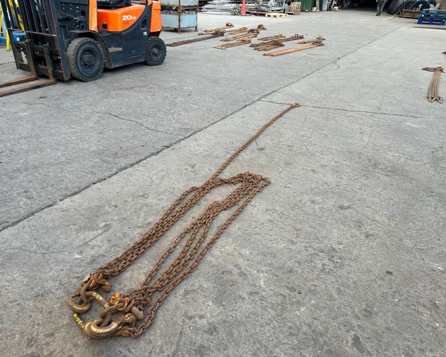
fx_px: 343
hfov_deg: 65.9
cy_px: 184
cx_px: 203
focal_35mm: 26
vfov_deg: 54.9
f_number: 1.78
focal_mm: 6.86
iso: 80
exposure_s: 1/1517
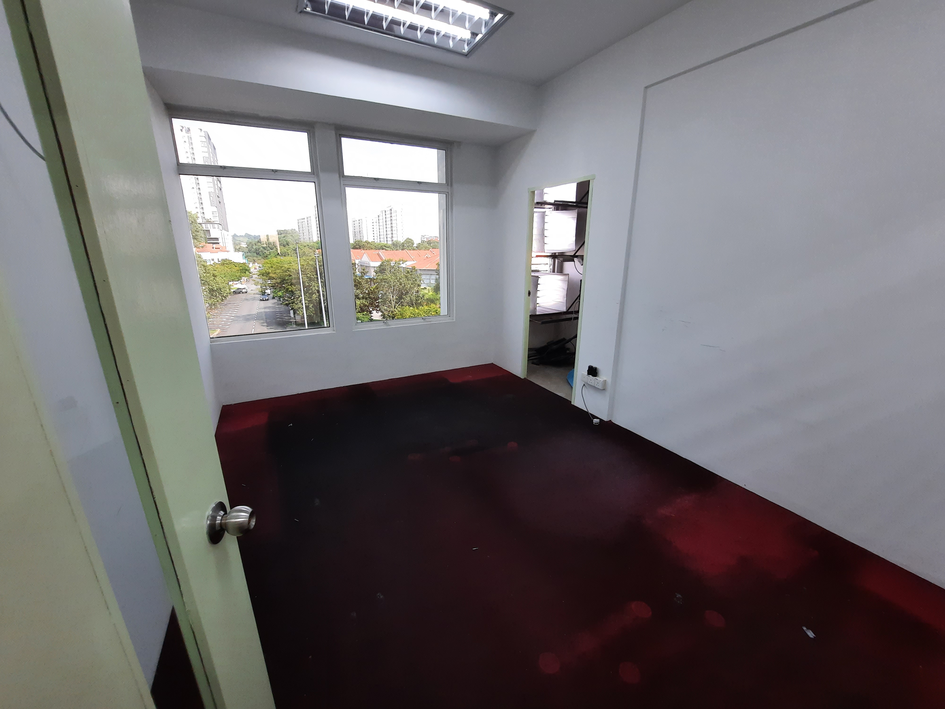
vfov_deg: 89.9
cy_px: 354
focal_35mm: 13
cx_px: 472
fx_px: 355
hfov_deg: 106.2
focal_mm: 1.74
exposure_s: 1/50
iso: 80
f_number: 2.2
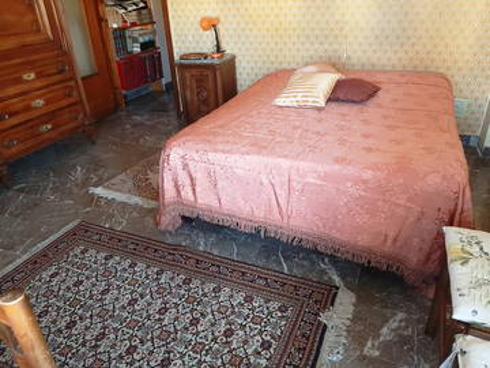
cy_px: 184
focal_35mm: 27
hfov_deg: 65.3
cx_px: 245
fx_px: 382
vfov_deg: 51.4
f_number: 1.7
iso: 320
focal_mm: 3.93
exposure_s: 1/25
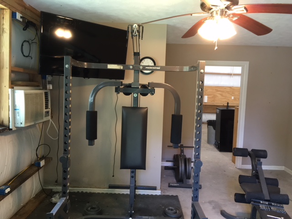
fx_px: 245
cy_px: 110
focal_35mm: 29
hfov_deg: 61.7
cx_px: 146
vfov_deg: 48.2
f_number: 2.2
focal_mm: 4.15
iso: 125
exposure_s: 1/30
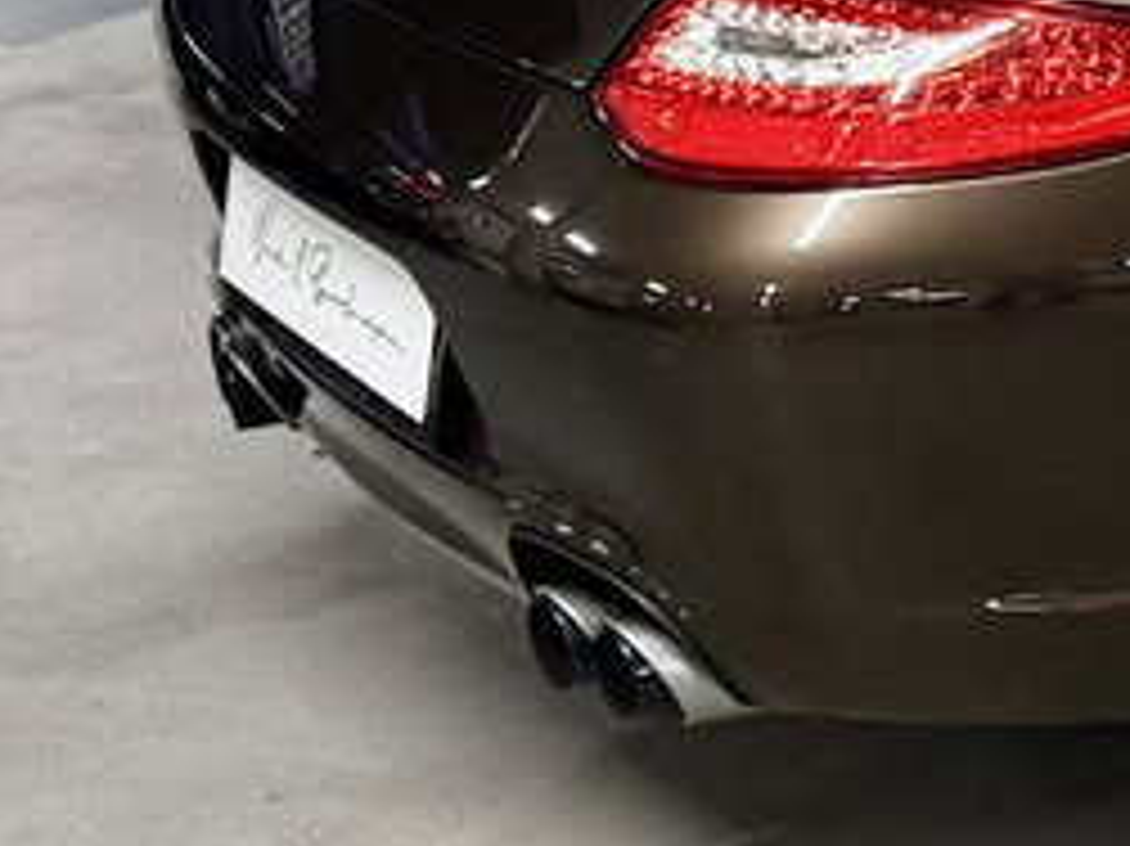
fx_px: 3198
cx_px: 2301
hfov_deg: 15.6
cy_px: -554
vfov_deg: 13.8
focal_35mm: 98
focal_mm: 6.76
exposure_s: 1/50
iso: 160
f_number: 1.78
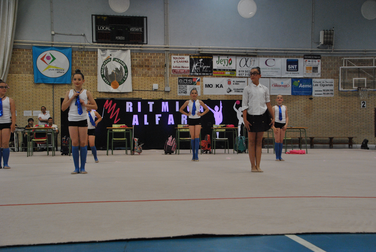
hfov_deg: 38.8
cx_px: 188
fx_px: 533
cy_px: 126
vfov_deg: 26.6
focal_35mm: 51
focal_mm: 34
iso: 800
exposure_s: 1/160
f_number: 6.3
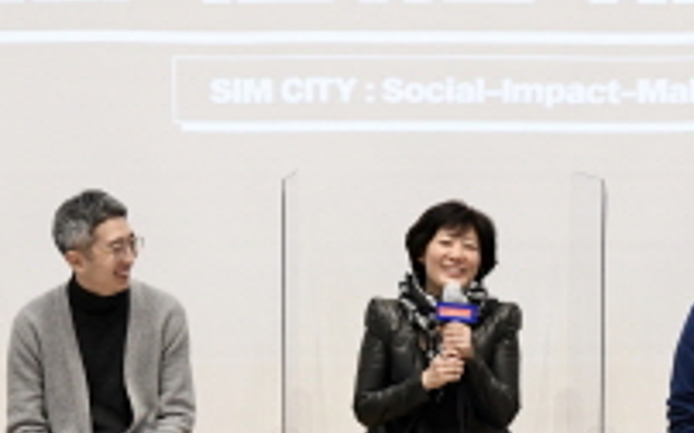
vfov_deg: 10.8
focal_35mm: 121
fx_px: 2287
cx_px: 450
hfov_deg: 17.2
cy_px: 268
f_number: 6.3
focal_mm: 40
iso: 3200
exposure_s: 1/100
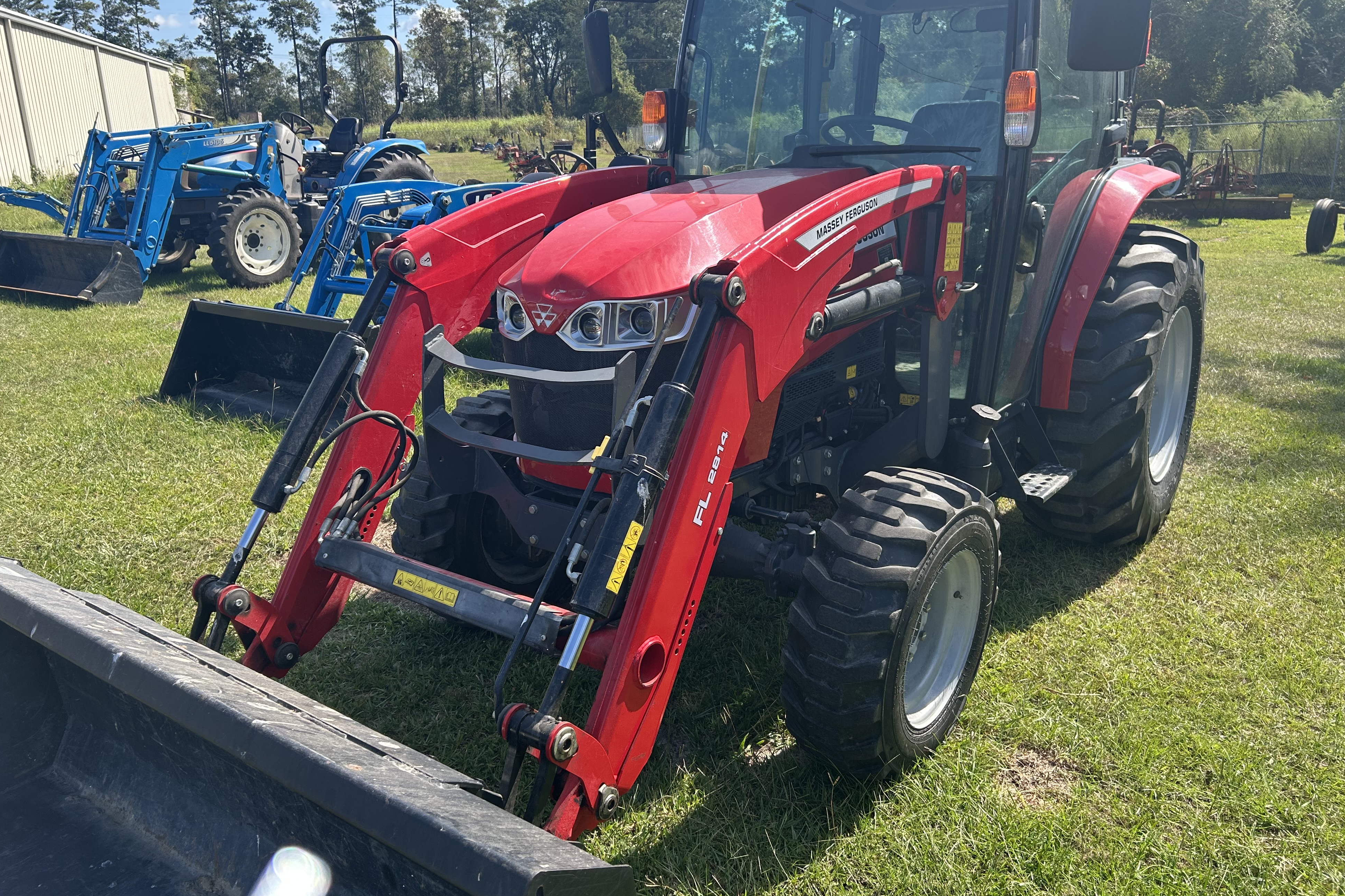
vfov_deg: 46.4
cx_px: 655
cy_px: 428
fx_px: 1046
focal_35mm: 28
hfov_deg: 65.5
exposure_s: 1/1361
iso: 50
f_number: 1.5
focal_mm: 5.7
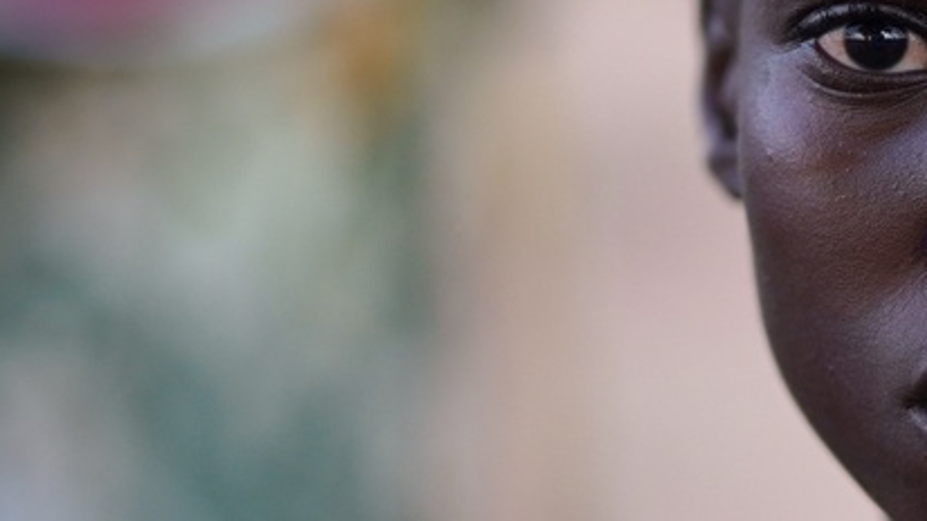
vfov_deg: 9.3
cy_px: 342
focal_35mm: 130
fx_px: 3194
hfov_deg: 16.0
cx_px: 1057
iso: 500
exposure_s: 1/400
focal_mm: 50
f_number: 1.4
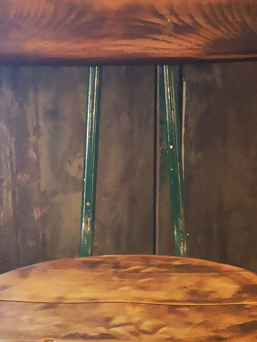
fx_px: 841
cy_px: 402
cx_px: 113
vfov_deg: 21.5
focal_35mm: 85
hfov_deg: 17.4
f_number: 1.8
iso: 640
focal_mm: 3.95
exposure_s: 1/50
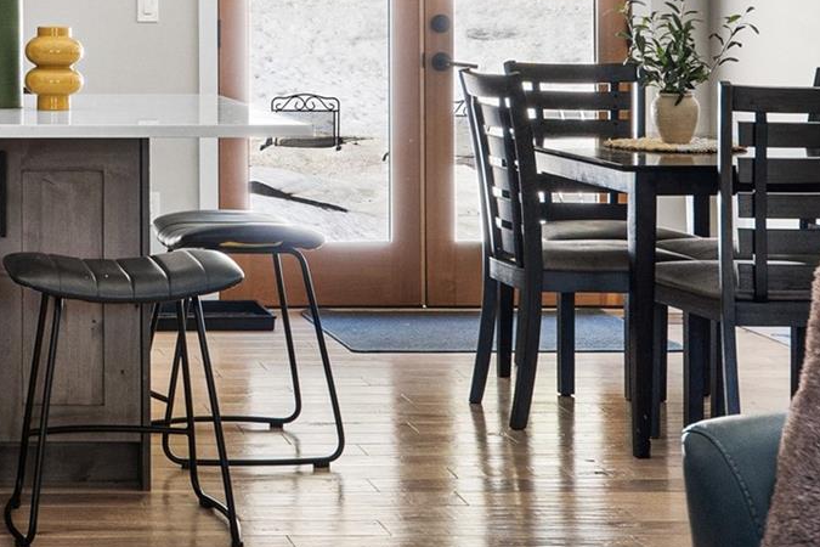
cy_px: -5
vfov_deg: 16.1
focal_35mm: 83
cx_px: -125
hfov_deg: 22.8
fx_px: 1890
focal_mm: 23.5
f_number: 8
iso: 500
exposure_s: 1/6
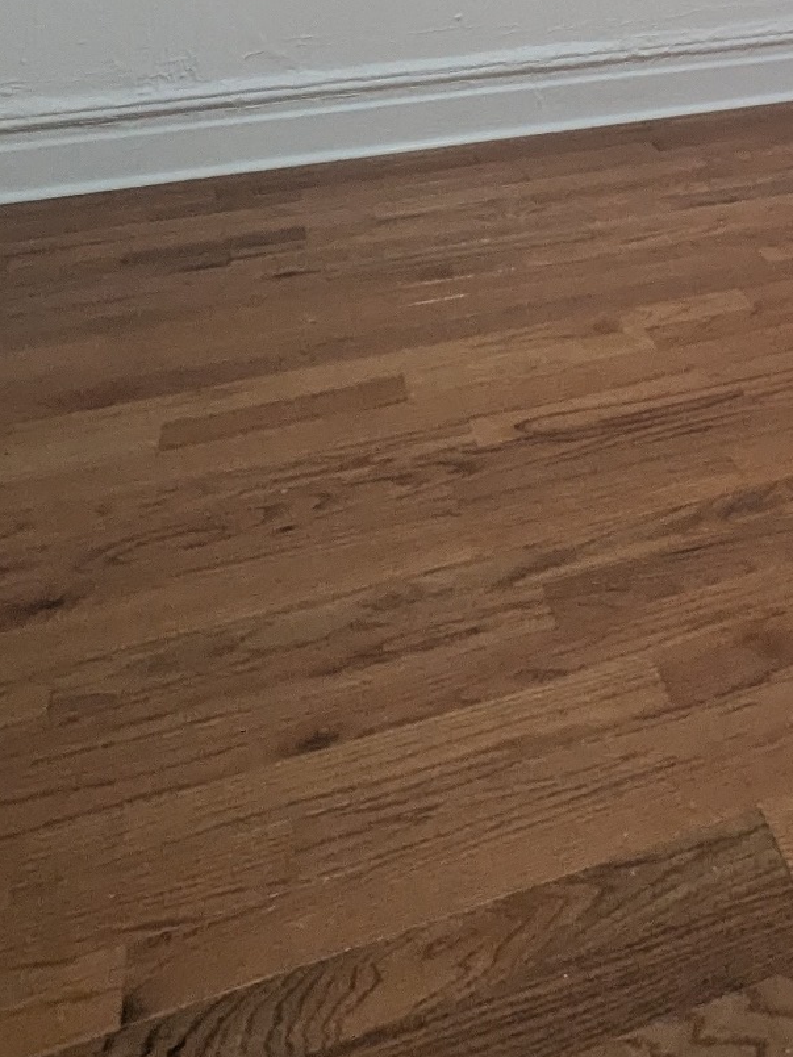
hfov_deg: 30.9
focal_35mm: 43
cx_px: 809
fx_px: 1313
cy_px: -359
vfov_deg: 31.9
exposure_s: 1/60
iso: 453
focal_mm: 2.22
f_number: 2.2
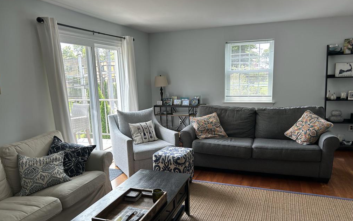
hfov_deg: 66.5
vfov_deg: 44.4
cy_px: 125
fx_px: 269
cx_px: 177
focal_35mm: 28
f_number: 1.5
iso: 50
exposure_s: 1/120
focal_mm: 5.7
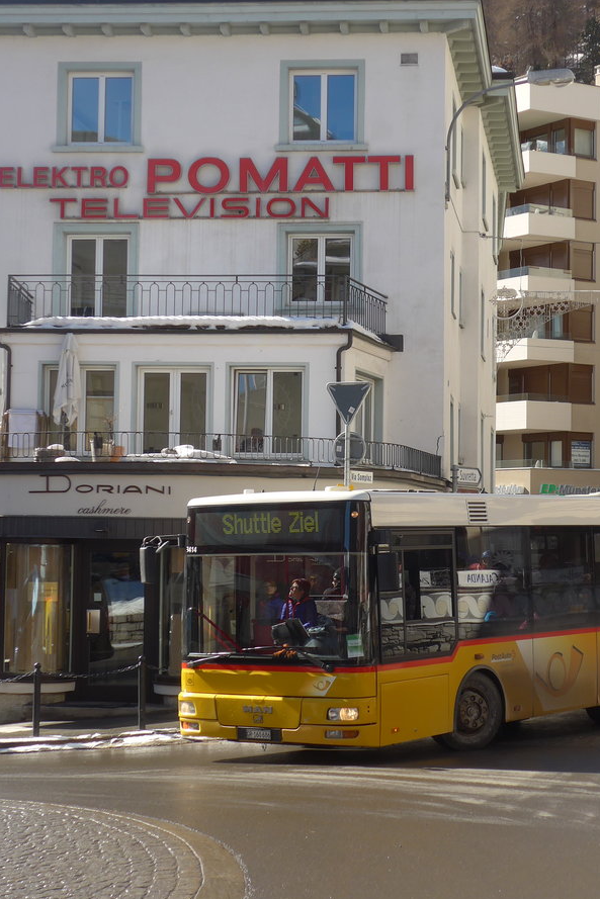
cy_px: 454
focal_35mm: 73
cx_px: 410
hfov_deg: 18.6
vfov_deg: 27.7
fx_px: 1824
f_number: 3.3
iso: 80
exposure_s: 1/640
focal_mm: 10.7
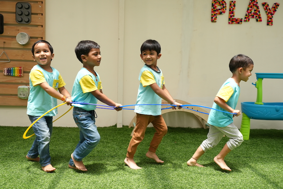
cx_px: 142
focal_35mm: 38
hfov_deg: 50.7
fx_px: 299
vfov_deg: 35.1
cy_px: 94
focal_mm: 38
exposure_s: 1/1250
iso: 800
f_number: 4.5
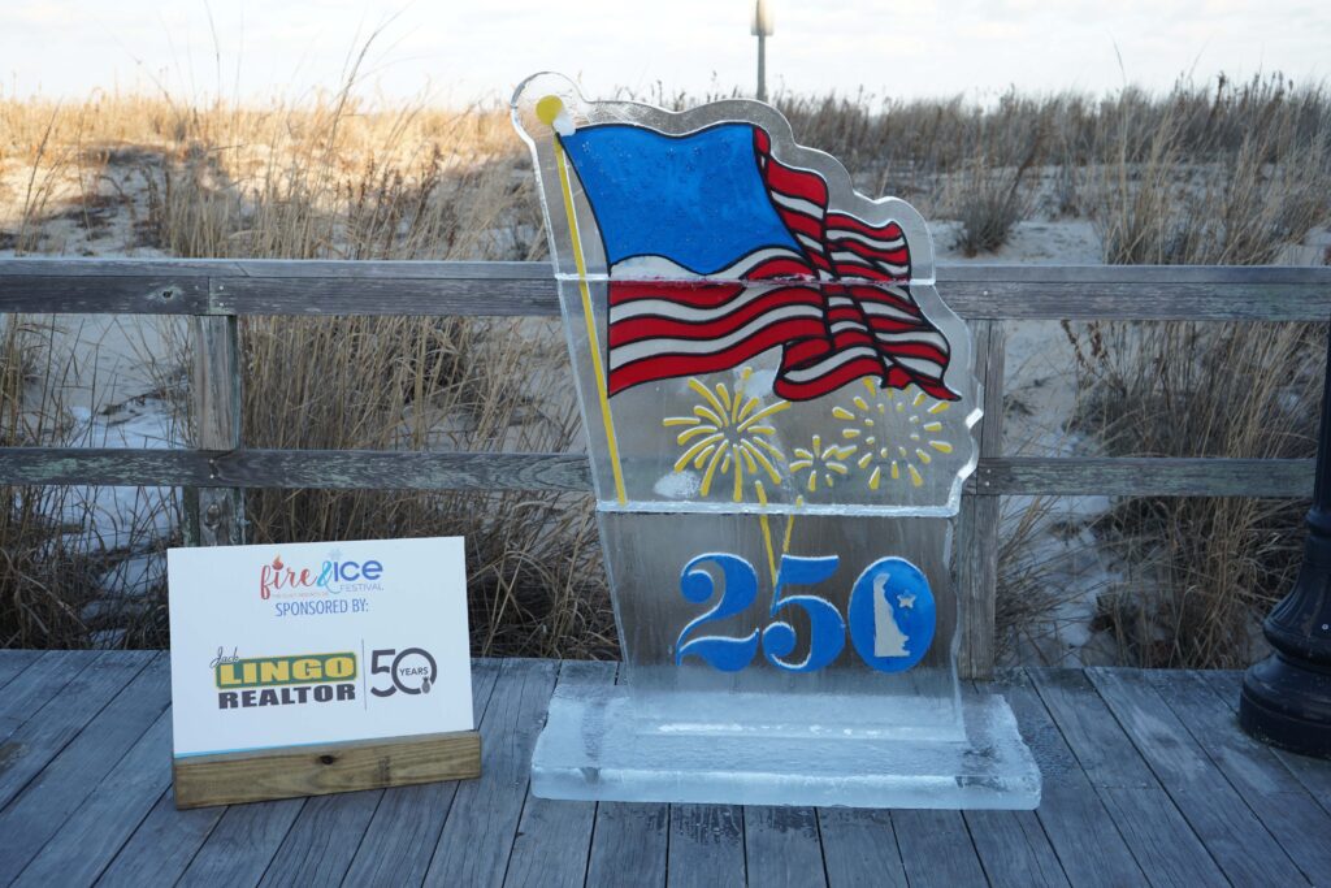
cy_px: 444
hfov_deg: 43.6
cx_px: 666
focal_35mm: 45
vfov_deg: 29.9
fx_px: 1664
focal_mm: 45
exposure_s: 1/100
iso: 100
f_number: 5.6
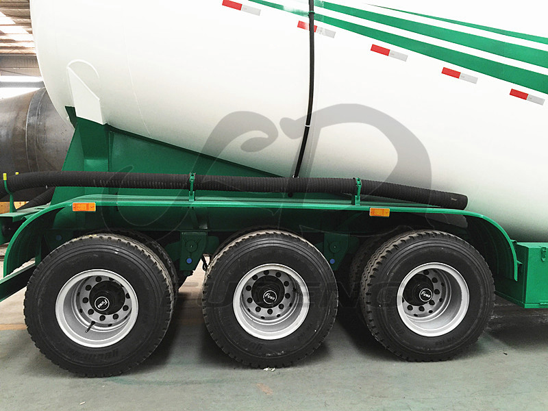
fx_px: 459
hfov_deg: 61.7
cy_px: 206
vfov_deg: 48.2
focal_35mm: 29
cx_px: 274
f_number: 2.2
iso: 80
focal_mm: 4.15
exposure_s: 1/17
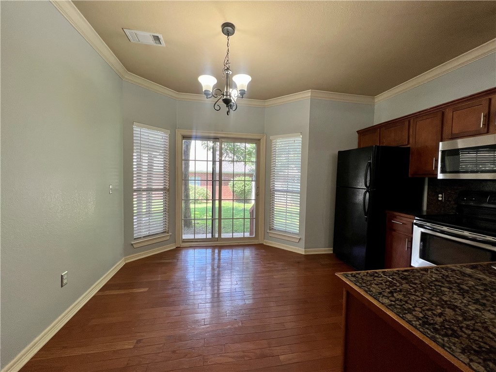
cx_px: 248
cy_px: 186
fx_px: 186
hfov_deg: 106.2
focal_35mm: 13
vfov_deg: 89.9
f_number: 1.8
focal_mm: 1.57
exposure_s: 1/120
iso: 64
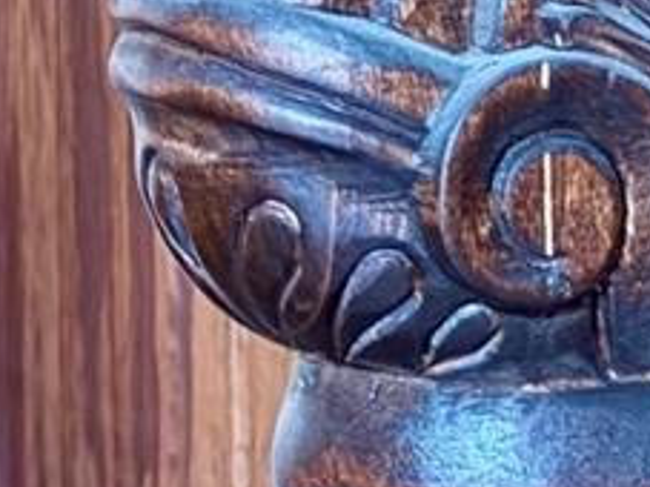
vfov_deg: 6.8
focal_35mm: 217
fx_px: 4073
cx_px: -46
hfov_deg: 9.1
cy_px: -142
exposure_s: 1/9
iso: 500
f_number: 1.78
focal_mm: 6.76
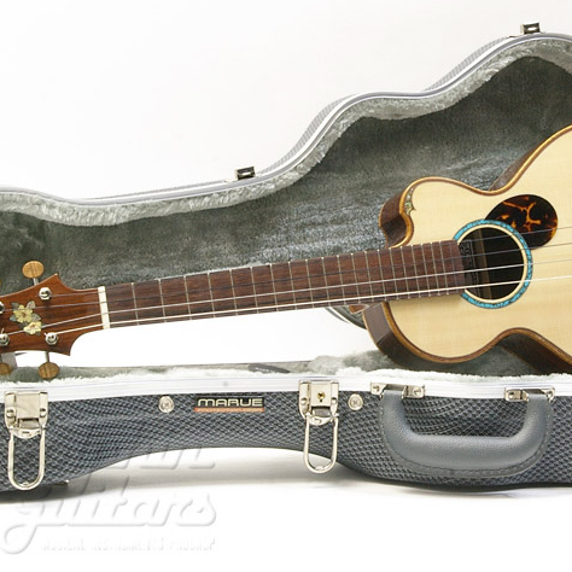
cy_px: 285
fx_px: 1496
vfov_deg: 21.7
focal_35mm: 80
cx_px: 335
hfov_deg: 21.6
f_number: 22
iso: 400
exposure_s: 4
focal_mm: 45
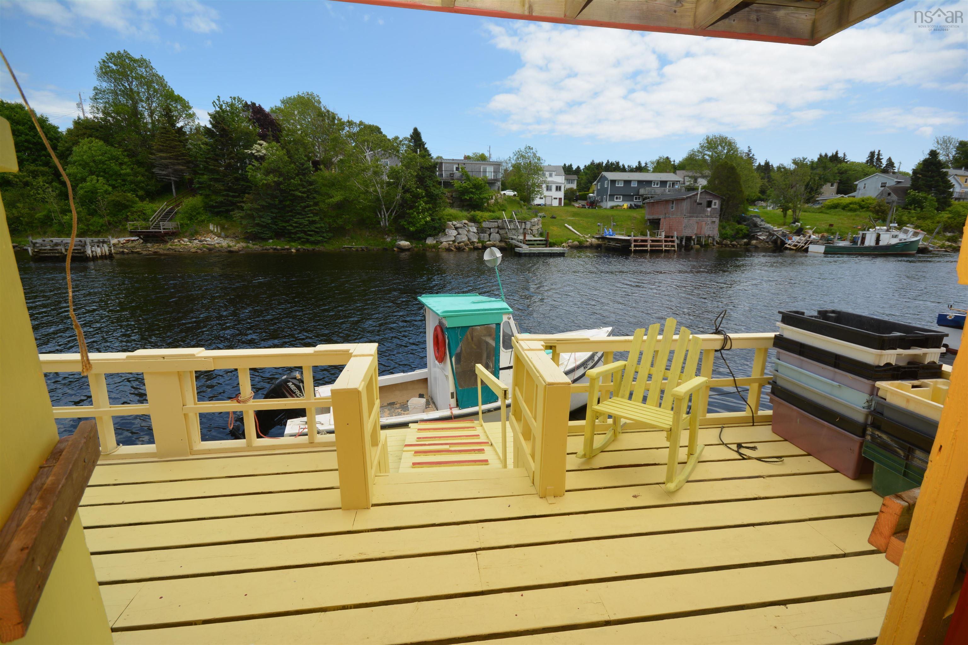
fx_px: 464
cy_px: 322
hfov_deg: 92.4
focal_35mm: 17
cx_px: 484
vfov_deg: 69.7
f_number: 9
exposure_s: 1/200
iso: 100
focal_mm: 11.5
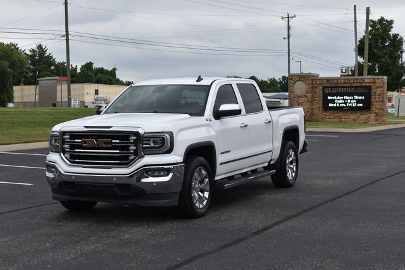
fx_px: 759
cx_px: 202
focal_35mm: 68
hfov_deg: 29.9
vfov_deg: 20.2
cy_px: 135
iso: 180
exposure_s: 1/250
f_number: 8
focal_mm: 45
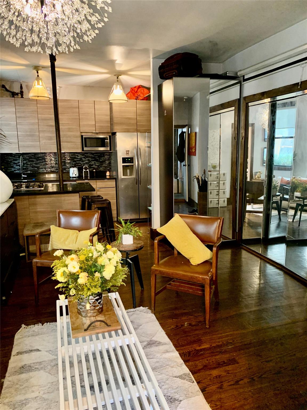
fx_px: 307
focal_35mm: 26
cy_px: 205
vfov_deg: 67.3
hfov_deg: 53.1
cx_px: 154
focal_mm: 4.25
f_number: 1.8
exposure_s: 1/30
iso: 640
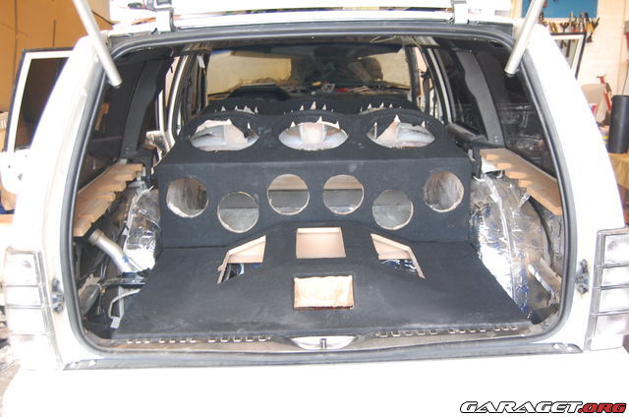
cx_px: 314
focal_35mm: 36
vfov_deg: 36.7
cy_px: 208
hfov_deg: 53.2
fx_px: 628
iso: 800
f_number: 4
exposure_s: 1/20
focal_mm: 24
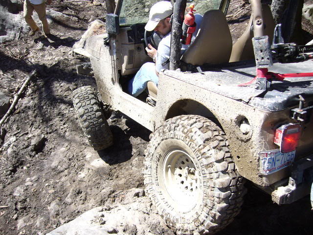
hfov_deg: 52.6
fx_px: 316
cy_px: 118
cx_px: 156
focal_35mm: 35
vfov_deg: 40.7
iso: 100
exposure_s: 1/500
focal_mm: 5.8
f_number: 2.8
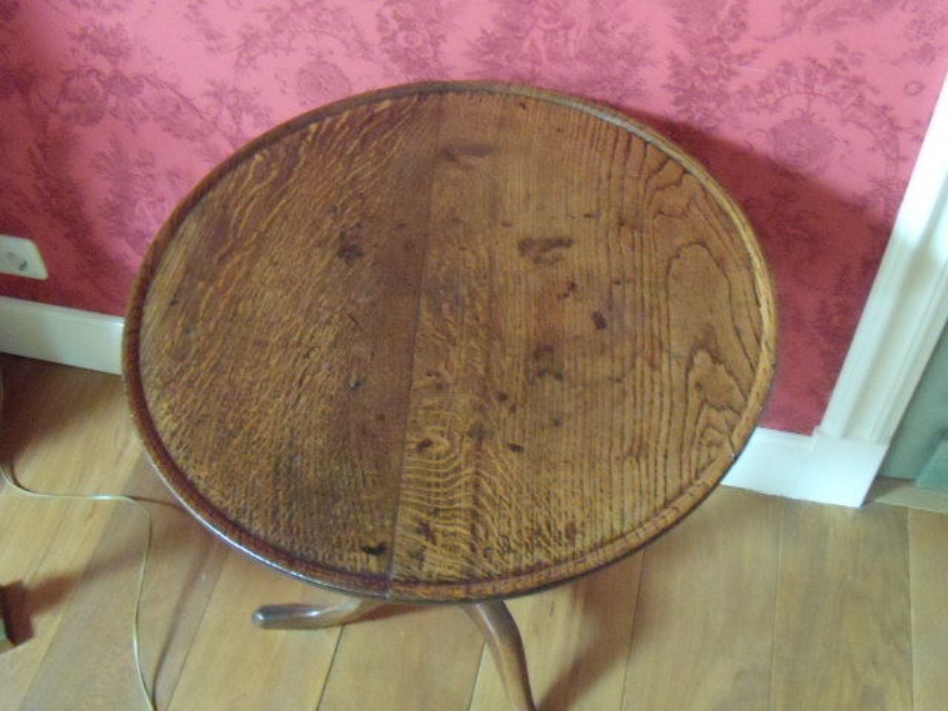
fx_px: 986
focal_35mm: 36
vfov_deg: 39.7
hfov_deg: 51.4
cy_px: 356
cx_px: 474
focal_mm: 6.4
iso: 800
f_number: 3.6
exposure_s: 1/6
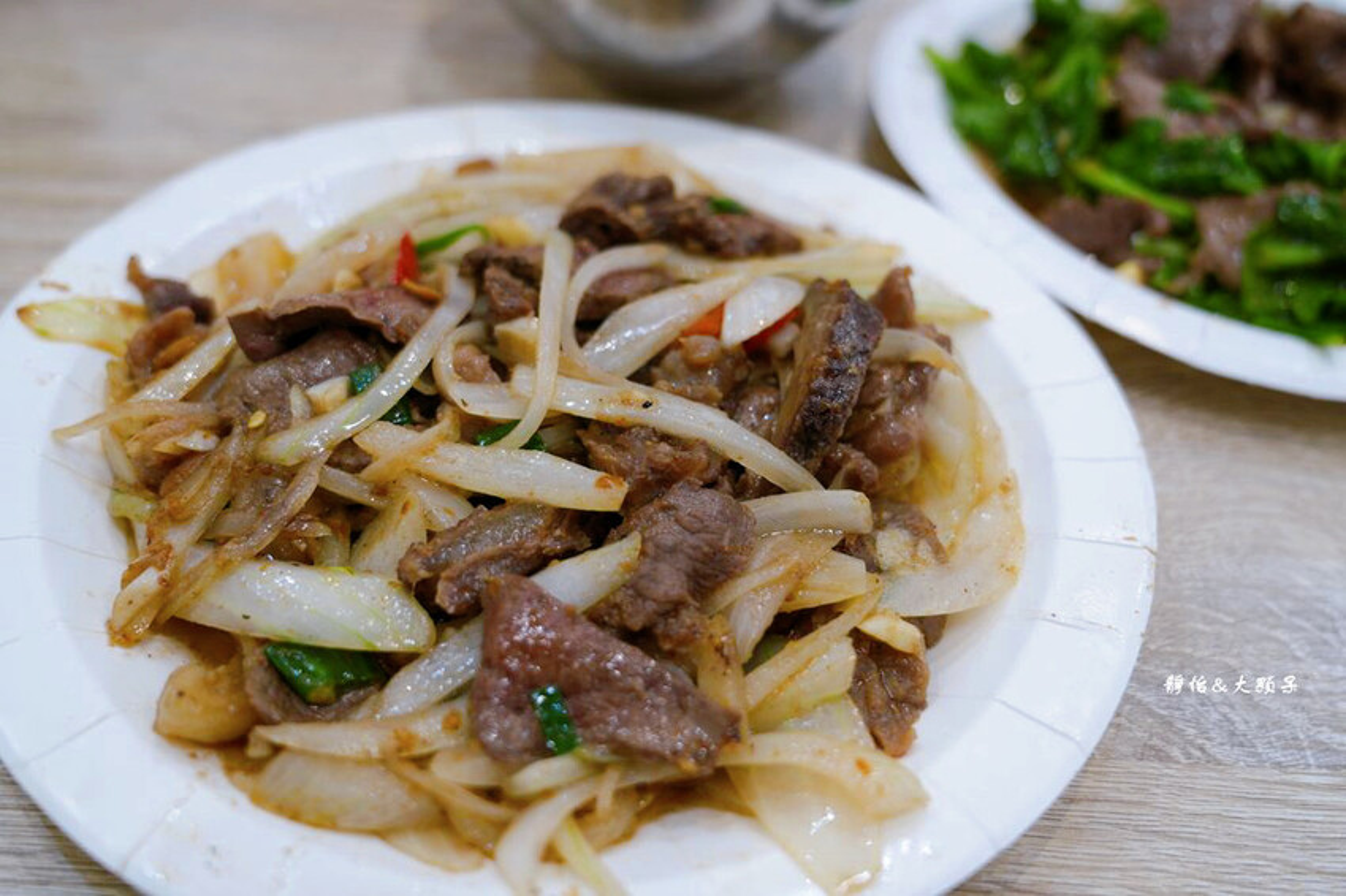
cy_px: 448
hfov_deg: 49.6
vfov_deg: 34.2
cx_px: 673
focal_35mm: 39
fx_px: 1458
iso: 320
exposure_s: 1/50
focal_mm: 39
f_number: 4.5
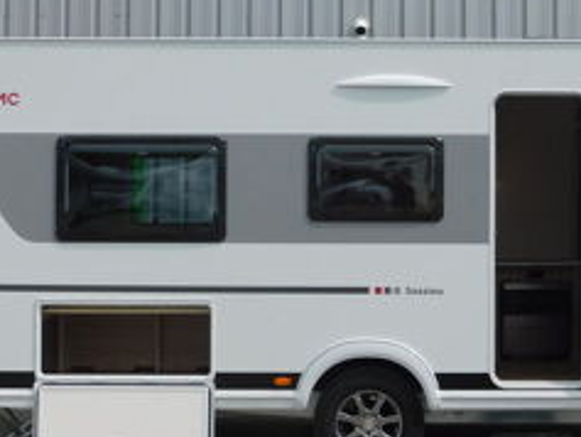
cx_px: 424
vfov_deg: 16.2
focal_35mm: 91
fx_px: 1528
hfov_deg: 21.4
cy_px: 162
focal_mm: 8
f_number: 7.4
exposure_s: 1/400
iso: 125
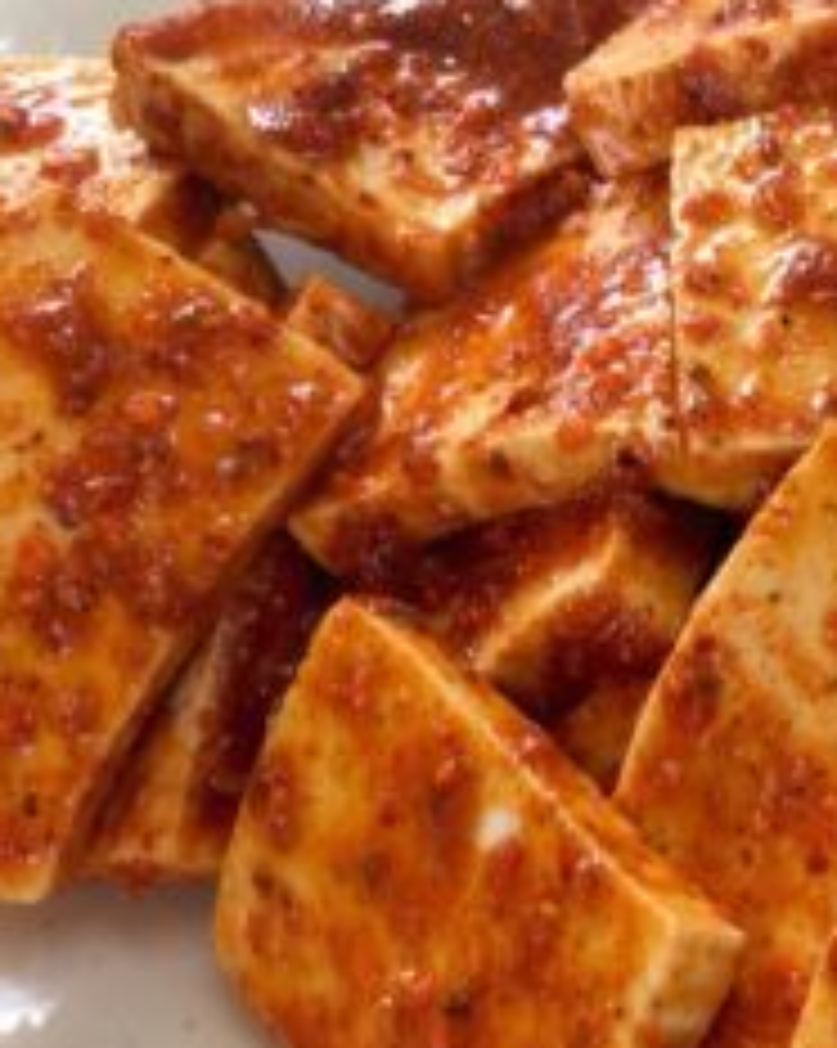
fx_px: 2635
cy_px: 713
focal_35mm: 85
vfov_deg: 22.4
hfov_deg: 17.0
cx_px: 1071
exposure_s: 1/169
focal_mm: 4.15
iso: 32
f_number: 2.2
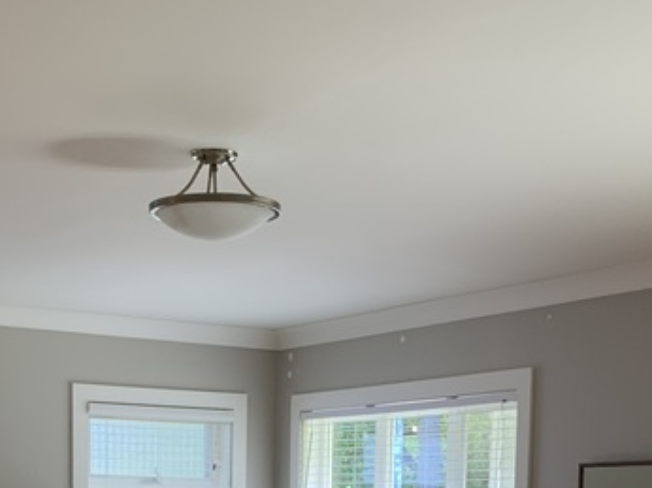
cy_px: 643
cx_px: 254
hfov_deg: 25.3
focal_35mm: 77
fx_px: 1449
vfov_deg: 17.8
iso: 80
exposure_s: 1/60
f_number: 1.8
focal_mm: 4.25
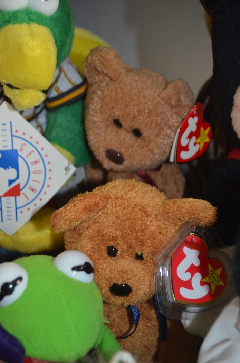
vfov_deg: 30.6
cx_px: 120
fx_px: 663
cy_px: 182
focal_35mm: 66
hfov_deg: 20.5
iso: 2000
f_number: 5.3
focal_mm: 44
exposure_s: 1/60
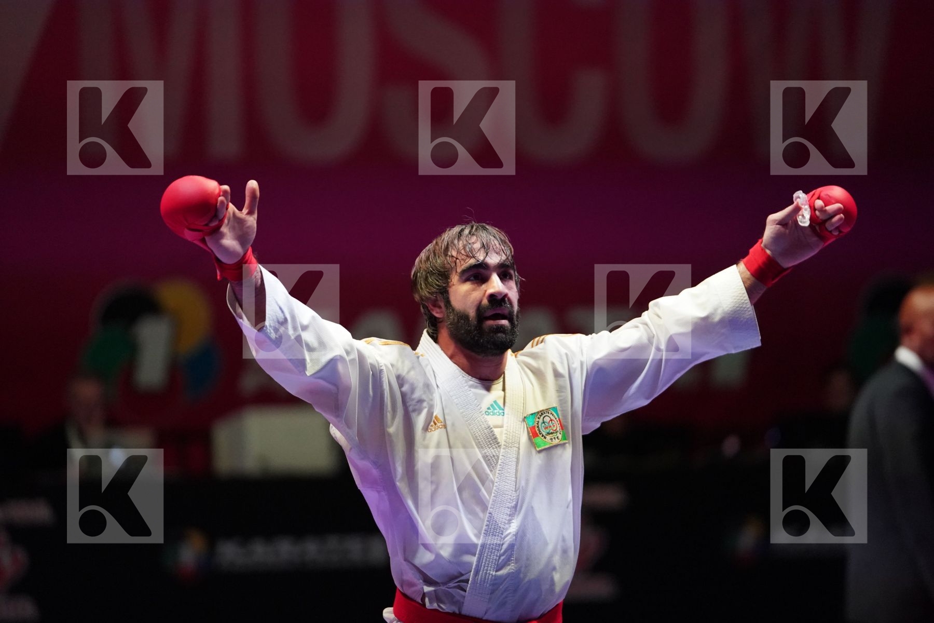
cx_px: 467
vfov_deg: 7.2
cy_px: 312
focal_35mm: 191
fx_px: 4955
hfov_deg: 10.8
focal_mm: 191
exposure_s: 1/1000
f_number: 2.8
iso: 6400
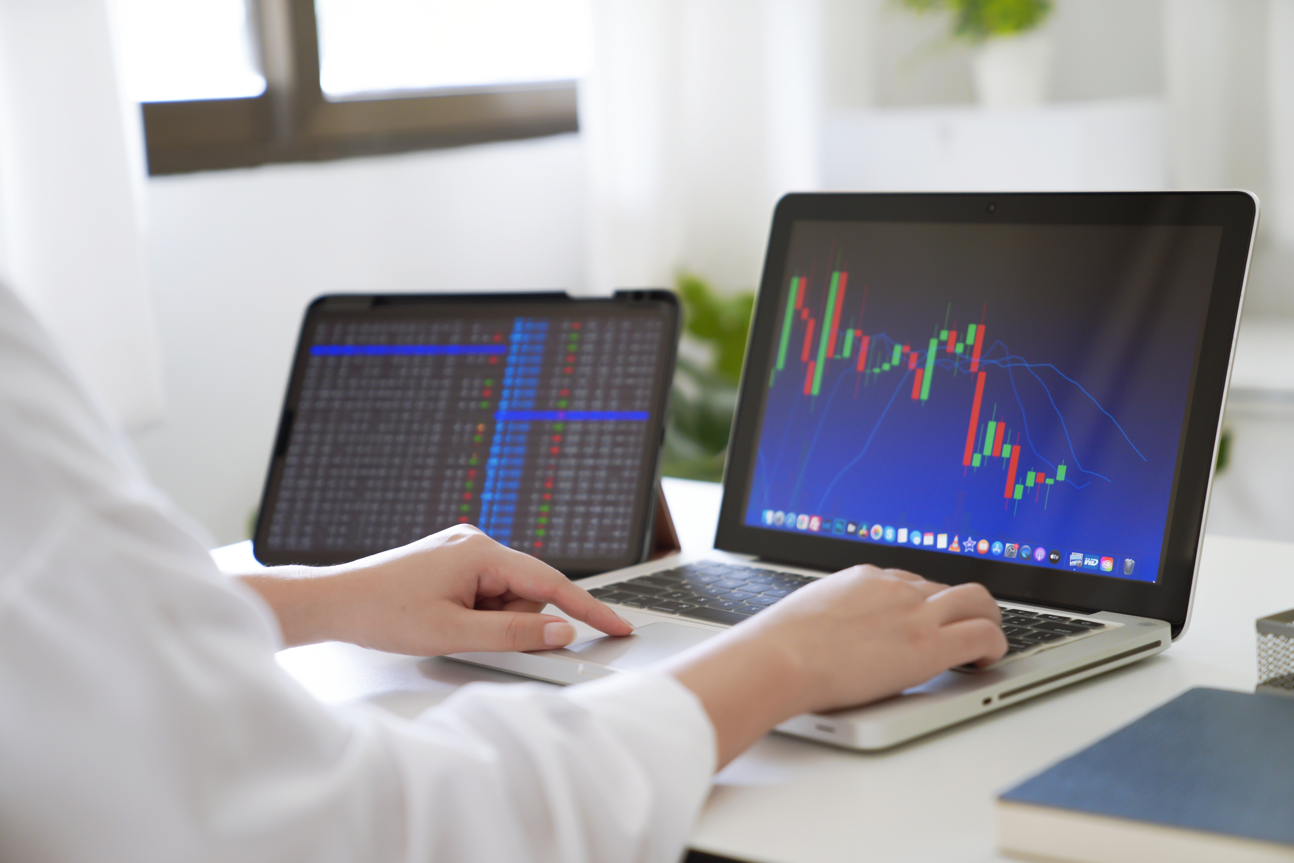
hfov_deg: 28.8
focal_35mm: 70
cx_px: 647
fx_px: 2516
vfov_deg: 19.5
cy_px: 432
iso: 640
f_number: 2.8
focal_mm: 70
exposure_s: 1/125
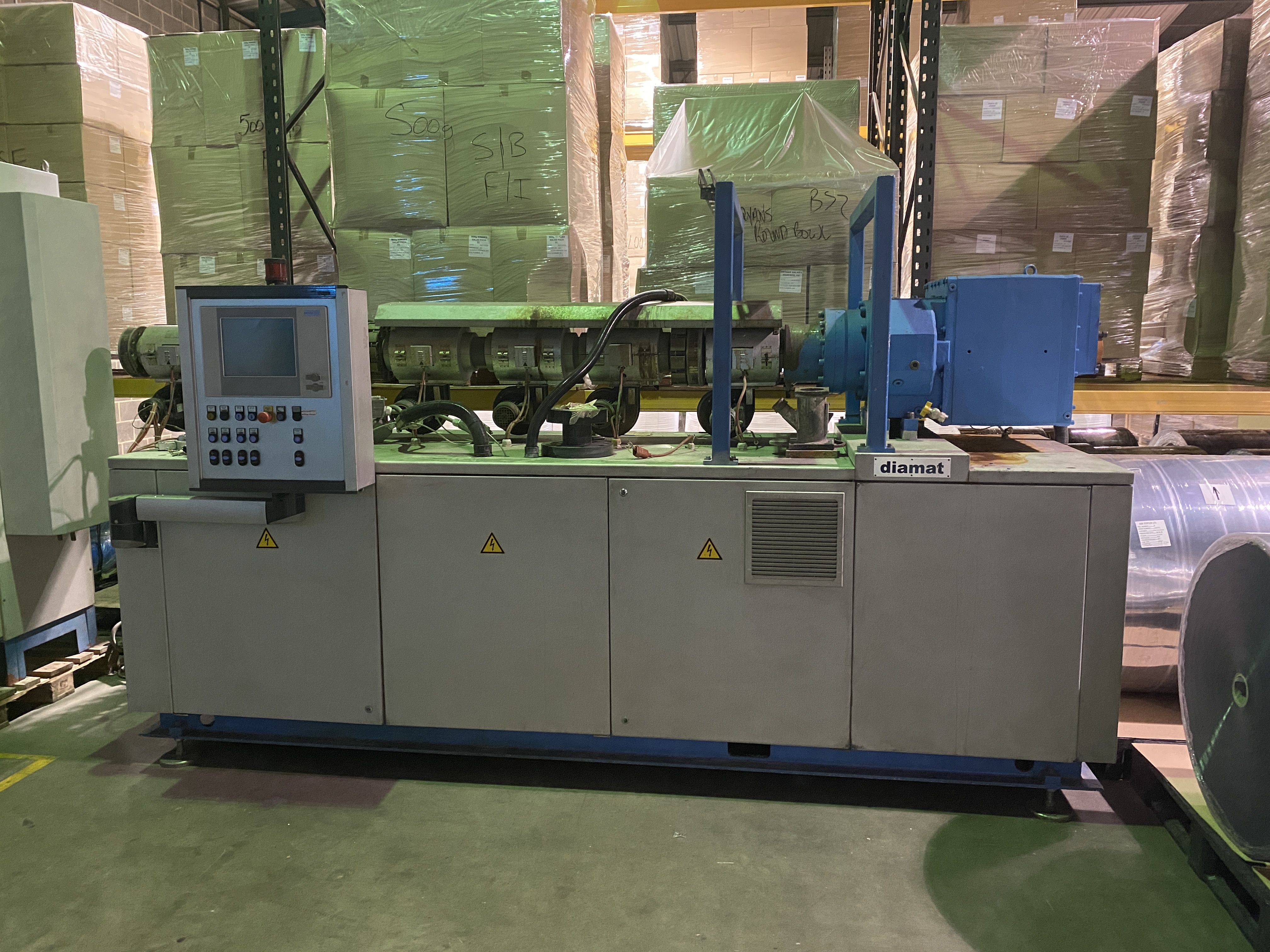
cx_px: 635
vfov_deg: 53.1
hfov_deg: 67.3
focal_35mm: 26
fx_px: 954
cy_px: 476
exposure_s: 1/25
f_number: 1.8
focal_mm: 4.25
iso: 640
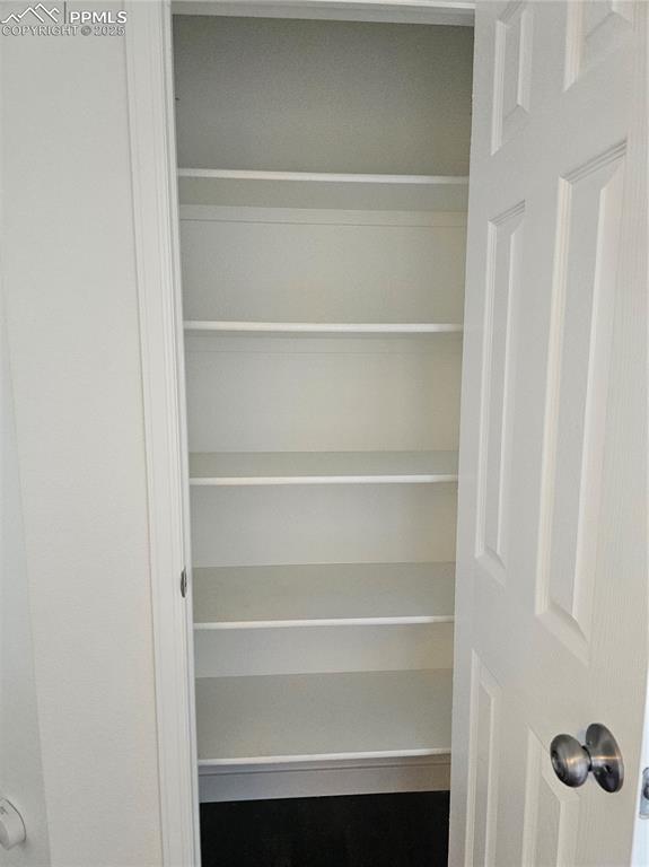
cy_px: 434
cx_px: 324
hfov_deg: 58.8
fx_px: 576
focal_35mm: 23
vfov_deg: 74.0
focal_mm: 6.3
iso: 640
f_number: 1.7
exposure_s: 1/120
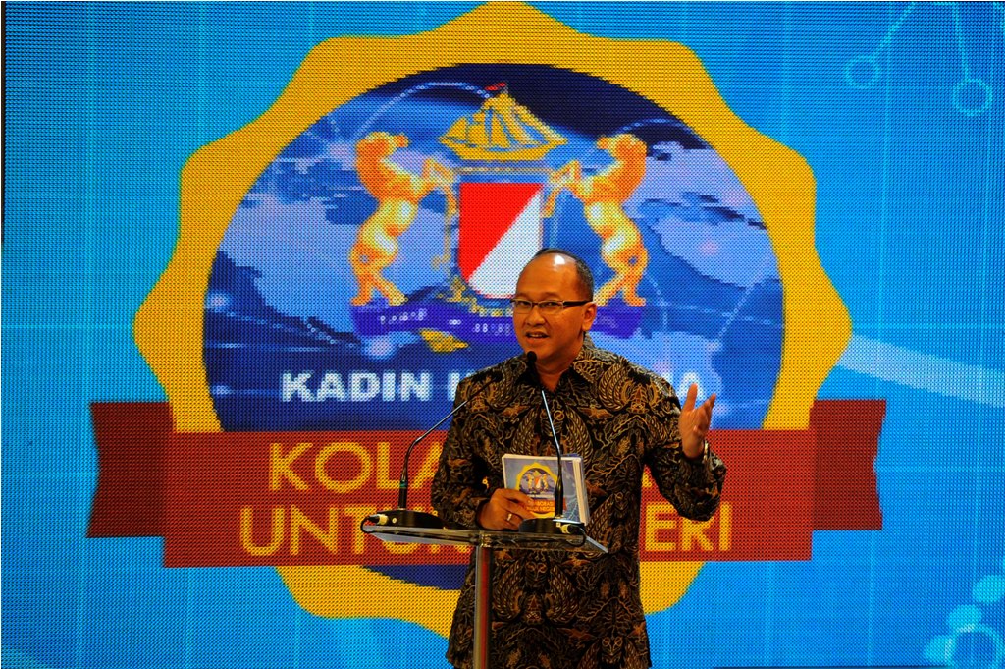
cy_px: 334
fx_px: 5579
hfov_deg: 10.3
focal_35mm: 200
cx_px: 502
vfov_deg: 6.9
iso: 800
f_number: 2.8
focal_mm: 200
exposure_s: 1/125
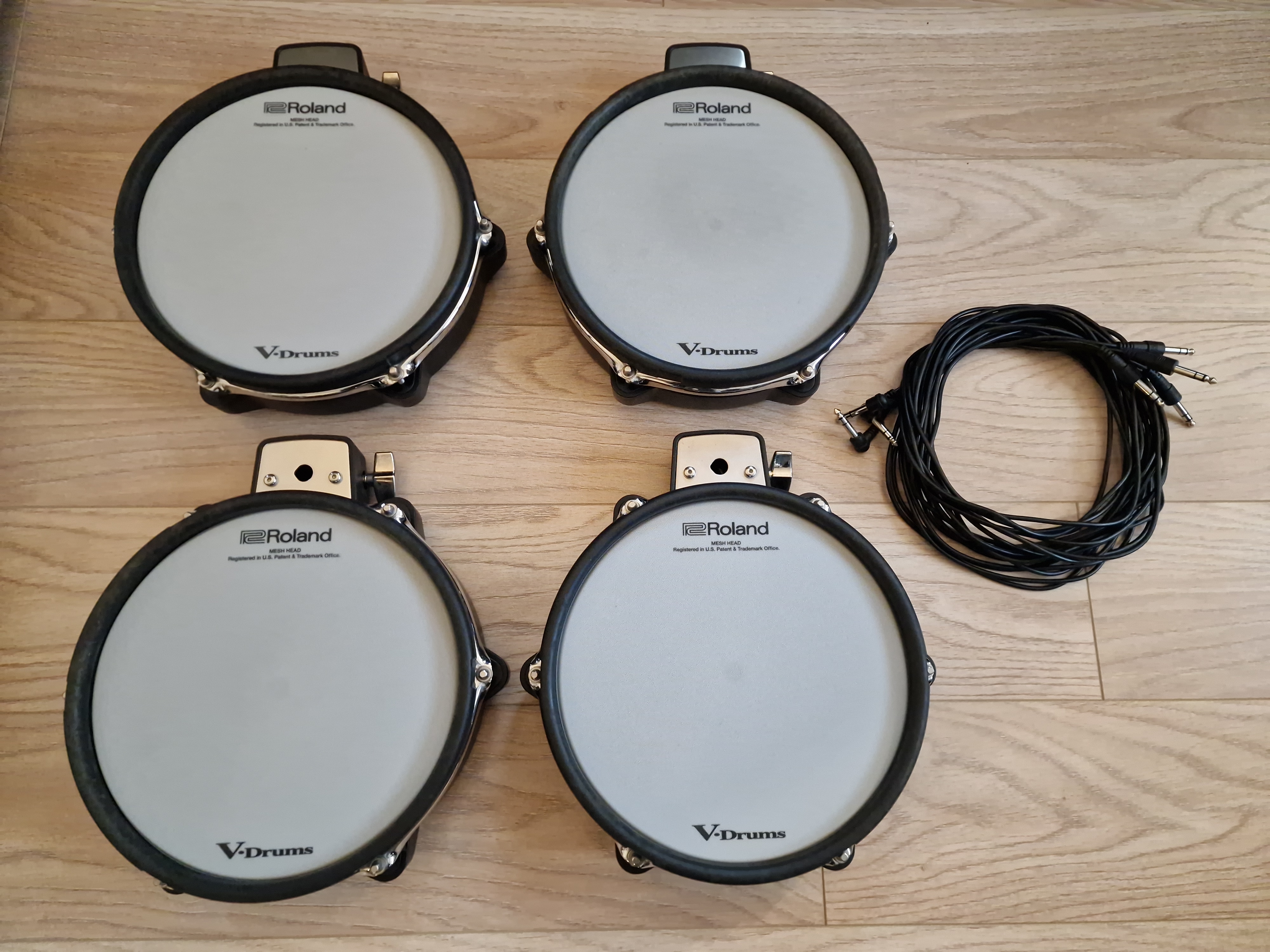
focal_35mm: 23
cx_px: 635
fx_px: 844
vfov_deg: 58.9
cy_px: 476
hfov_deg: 73.9
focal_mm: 6.4
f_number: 1.8
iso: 500
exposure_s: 1/30
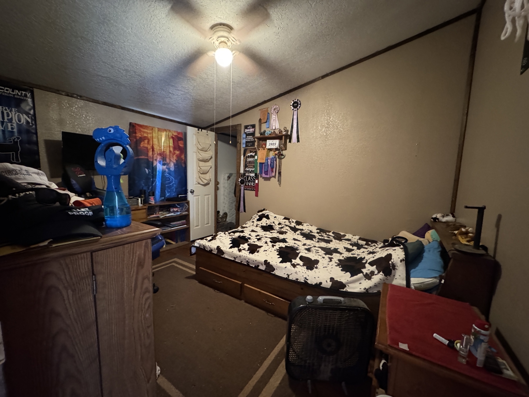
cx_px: 264
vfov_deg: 85.7
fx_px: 214
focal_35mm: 14
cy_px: 198
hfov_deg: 102.1
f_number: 2.2
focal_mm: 2.22
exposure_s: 1/40
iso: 1250
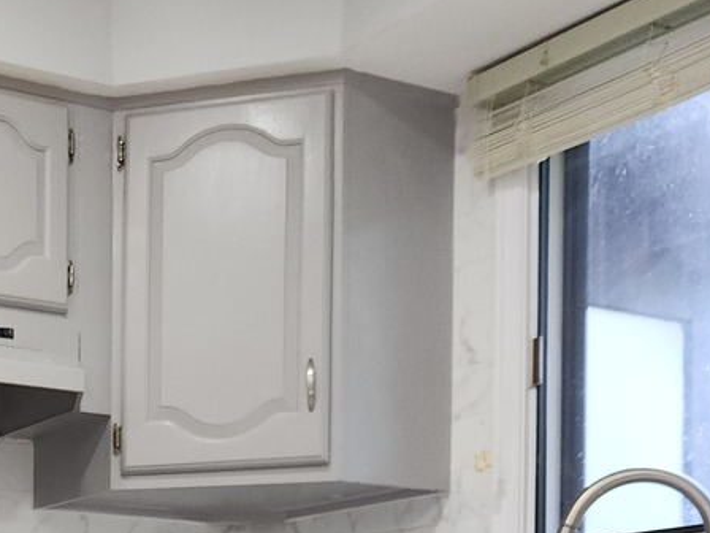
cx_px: -135
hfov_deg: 24.0
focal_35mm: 74
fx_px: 1518
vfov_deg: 18.1
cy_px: 761
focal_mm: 5.4
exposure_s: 1/60
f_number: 1.8
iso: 100
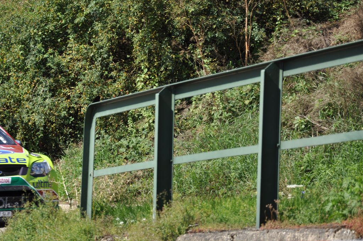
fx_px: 2464
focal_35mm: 245
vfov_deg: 5.6
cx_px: 92
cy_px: 110
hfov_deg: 8.4
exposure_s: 1/640
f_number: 6.3
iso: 200
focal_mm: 105
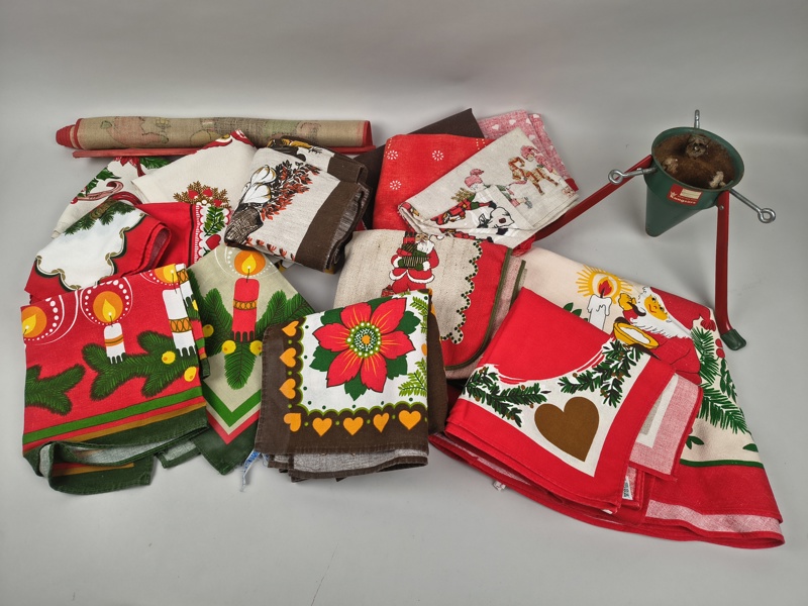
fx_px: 560
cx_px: 404
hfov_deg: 71.6
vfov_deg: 56.8
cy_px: 303
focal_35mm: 24
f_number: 1.8
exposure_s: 1/152
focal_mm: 5.56
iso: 100
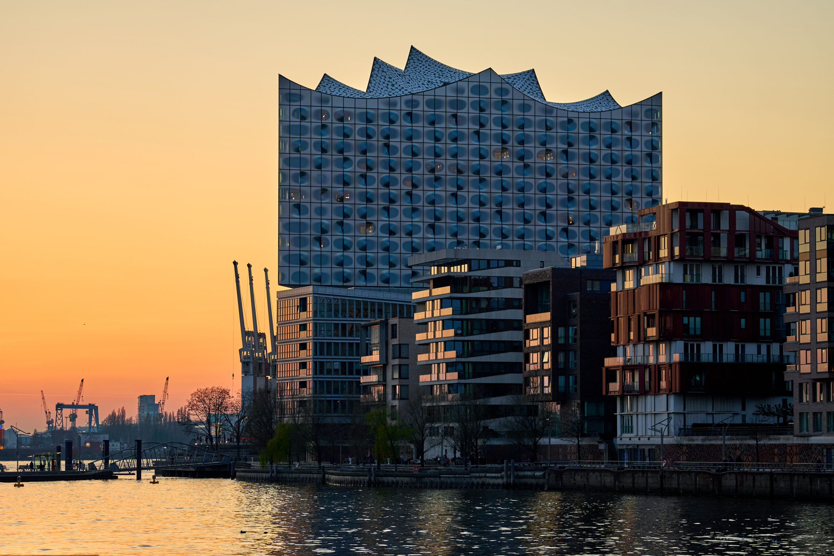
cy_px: 278
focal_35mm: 105
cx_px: 417
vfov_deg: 13.0
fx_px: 2432
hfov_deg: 19.5
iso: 250
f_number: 2.8
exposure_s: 1/250
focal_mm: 70
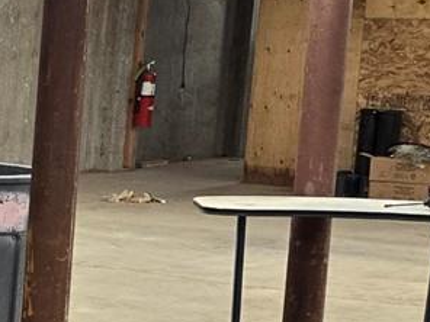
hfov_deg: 10.0
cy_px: 261
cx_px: -771
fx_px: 1975
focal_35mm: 159
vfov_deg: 9.3
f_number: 1.8
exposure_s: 1/120
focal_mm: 5.4
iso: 320
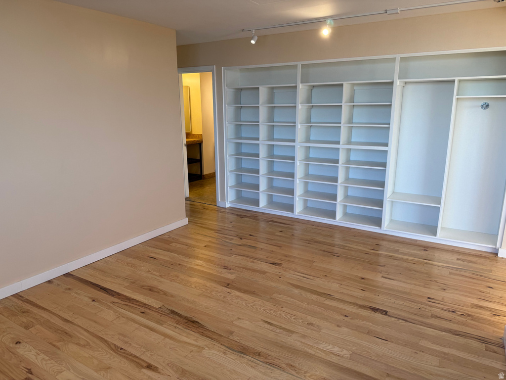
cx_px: 253
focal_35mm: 24
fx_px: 351
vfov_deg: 56.8
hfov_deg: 71.6
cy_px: 190
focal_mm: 6.76
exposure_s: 1/130
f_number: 1.78
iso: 100
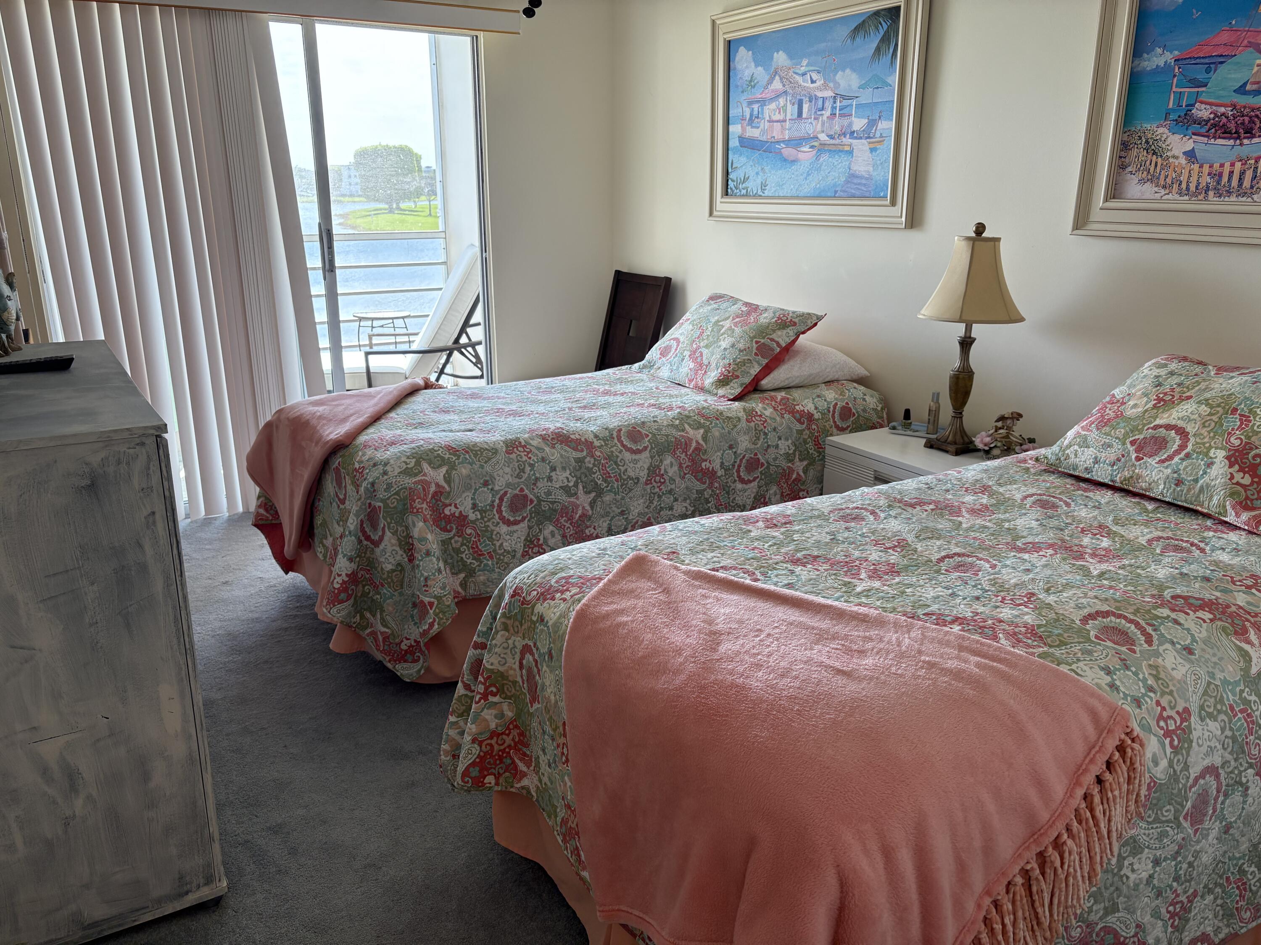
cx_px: 630
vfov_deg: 53.1
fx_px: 947
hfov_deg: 67.3
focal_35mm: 26
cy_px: 472
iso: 80
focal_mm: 5.96
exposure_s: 1/228
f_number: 1.6
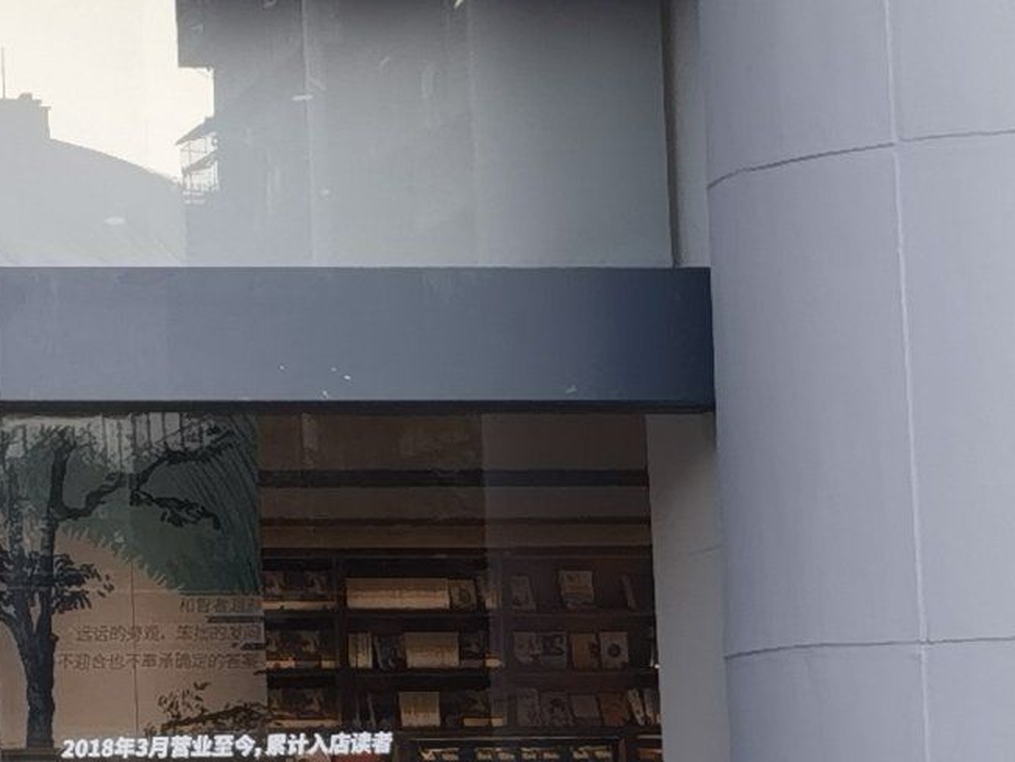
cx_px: -463
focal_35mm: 168
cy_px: 162
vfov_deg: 8.8
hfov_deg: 11.3
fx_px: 4928
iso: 50
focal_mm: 6.67
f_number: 1.9
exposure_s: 1/526
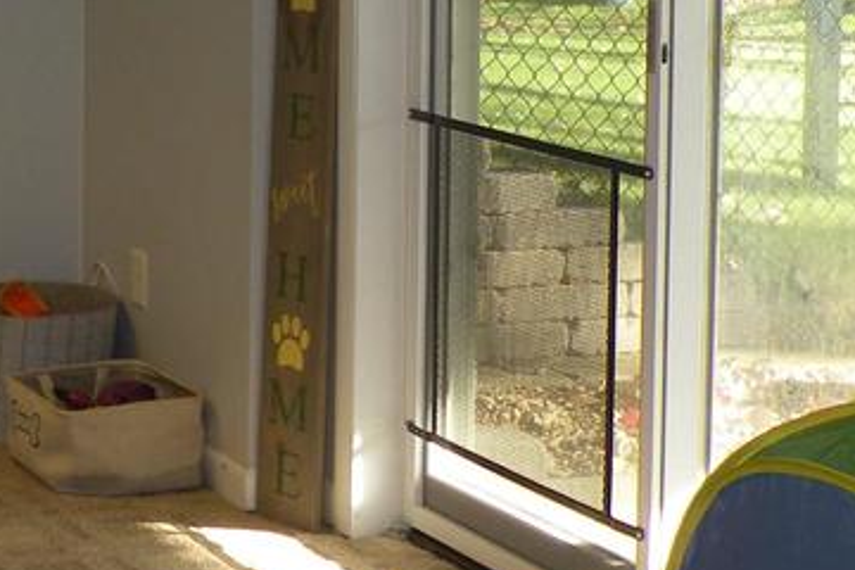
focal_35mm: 122
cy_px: -2
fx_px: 2897
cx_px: 211
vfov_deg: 11.1
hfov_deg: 16.7
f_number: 3.2
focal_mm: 5.8
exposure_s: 1/55.8
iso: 64
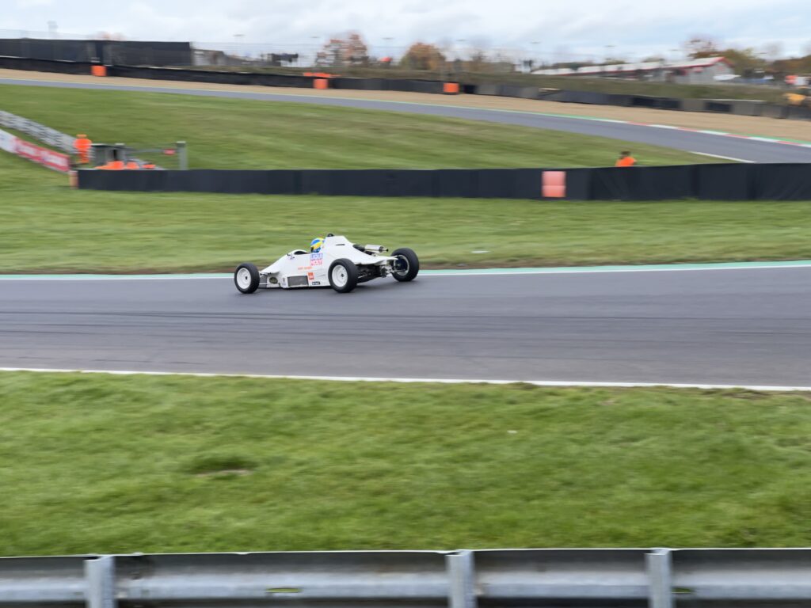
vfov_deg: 19.1
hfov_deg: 25.3
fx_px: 1804
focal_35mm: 77
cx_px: 406
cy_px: 304
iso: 32
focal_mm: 9
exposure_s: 1/145
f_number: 2.8
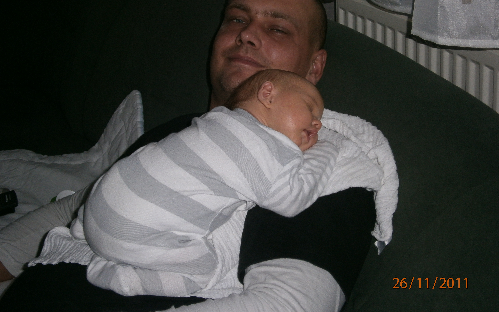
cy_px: 134
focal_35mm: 64
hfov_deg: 32.0
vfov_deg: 20.3
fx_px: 870
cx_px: 249
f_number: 3.9
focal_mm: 10.7
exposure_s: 1/50
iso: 125
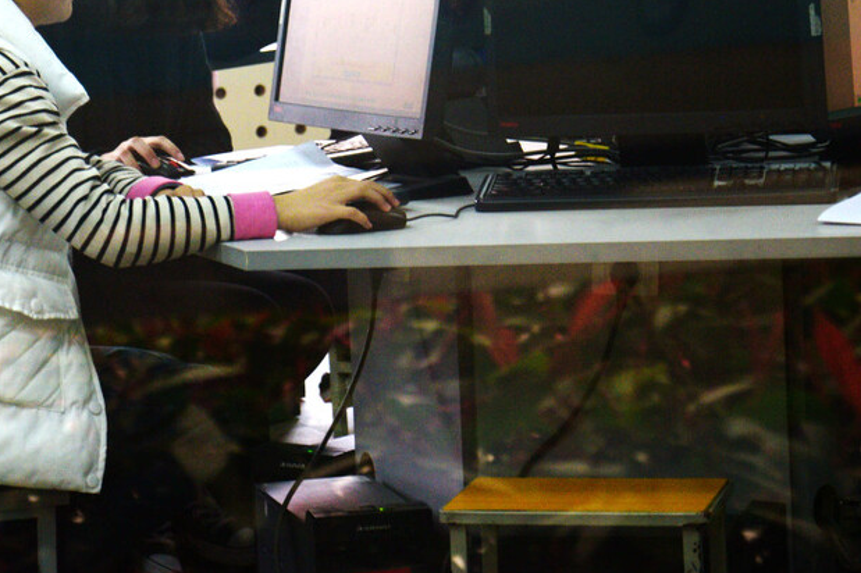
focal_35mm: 192
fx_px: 4589
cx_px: 38
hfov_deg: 10.6
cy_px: 40
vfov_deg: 7.1
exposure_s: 1/60
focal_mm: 66
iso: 800
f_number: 5.3
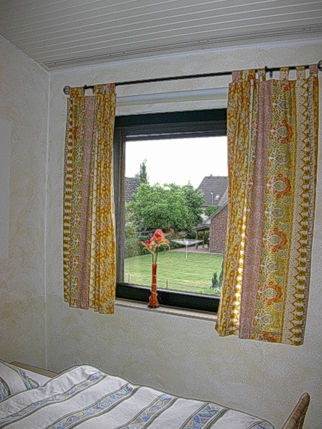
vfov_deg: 50.1
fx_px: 459
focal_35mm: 37
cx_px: 161
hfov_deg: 38.7
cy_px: 214
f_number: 2.7
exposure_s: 1/271
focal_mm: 5.6
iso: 70
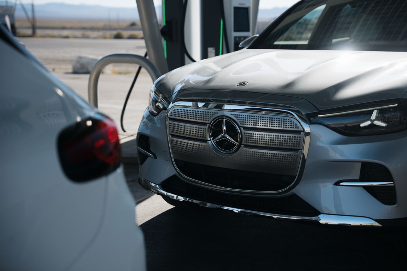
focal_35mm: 62
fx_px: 701
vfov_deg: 21.9
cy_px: 136
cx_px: 204
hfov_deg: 32.4
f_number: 2.8
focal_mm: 62
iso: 100
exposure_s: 1/80
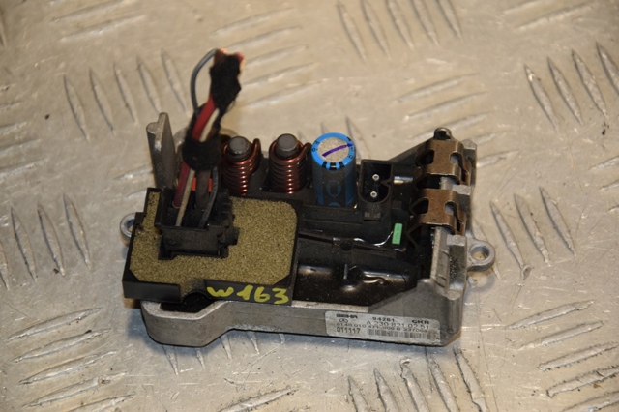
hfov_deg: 13.0
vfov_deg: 8.7
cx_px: 310
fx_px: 2707
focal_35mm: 158
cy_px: 206
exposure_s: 1/200
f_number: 6.3
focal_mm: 105
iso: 800
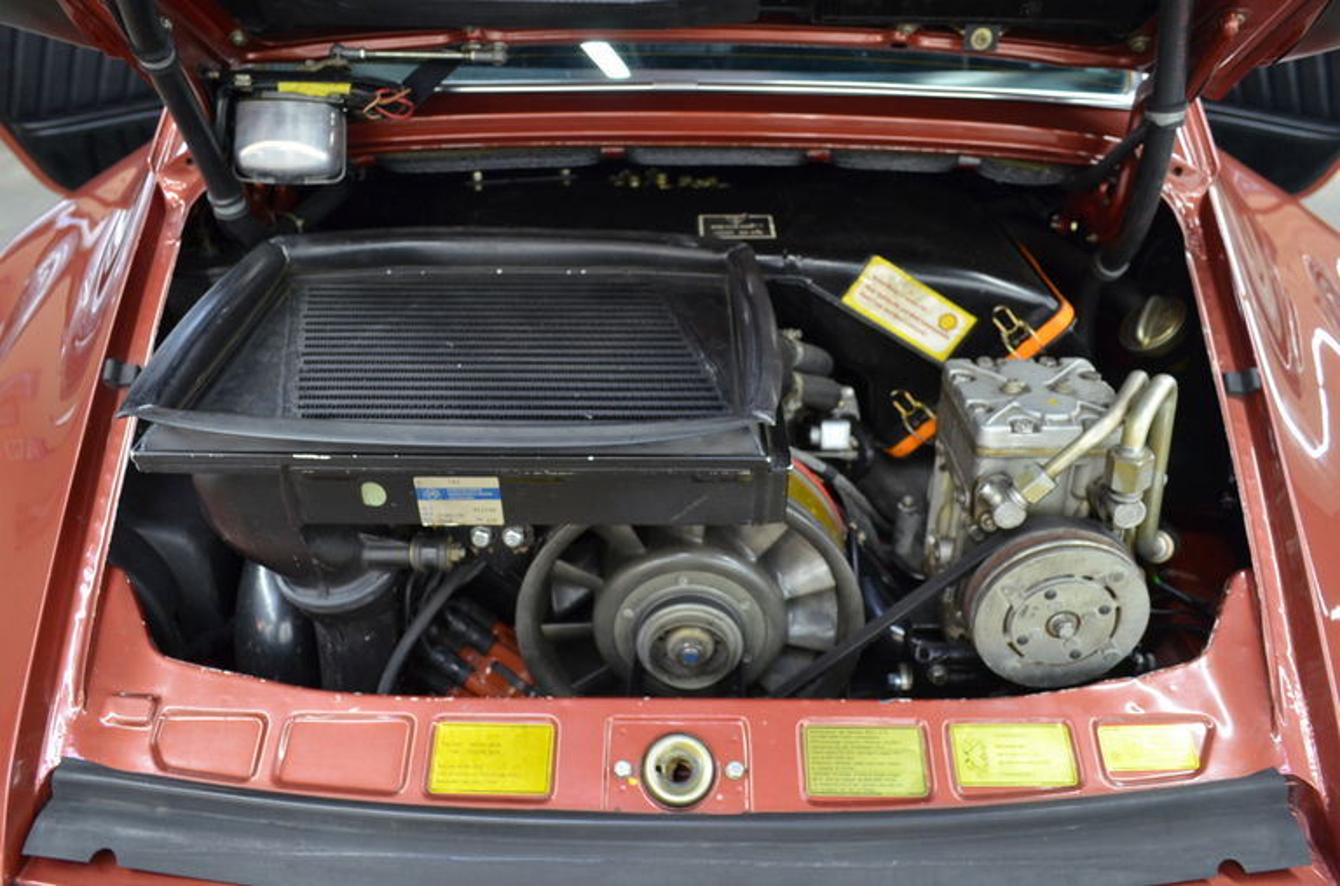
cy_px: 443
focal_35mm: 27
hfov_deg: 67.5
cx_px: 670
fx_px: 1003
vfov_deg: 47.7
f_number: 3.5
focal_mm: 18
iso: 900
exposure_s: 1/30
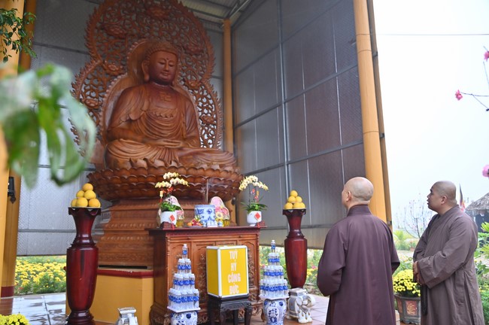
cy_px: 162
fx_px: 380
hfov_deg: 65.5
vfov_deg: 46.3
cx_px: 244
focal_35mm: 28
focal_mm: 28
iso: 640
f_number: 4
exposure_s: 1/160
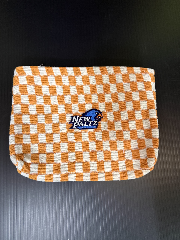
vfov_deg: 71.6
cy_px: 120
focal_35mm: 24
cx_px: 90
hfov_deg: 56.8
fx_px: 166
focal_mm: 6.76
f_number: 1.78
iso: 400
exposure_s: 1/60
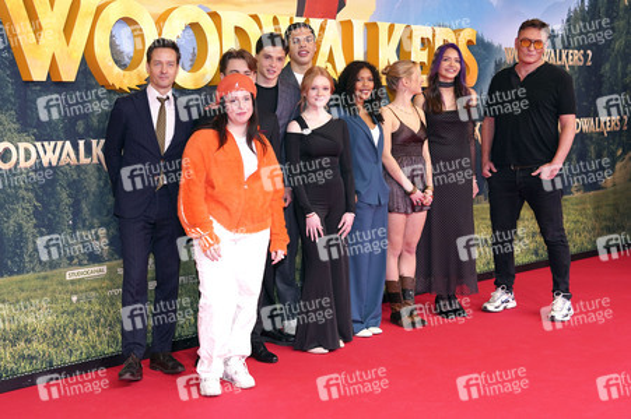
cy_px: 210
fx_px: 806
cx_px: 316
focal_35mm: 46
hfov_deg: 42.8
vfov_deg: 29.2
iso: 1000
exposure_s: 1/250
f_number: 4
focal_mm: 46
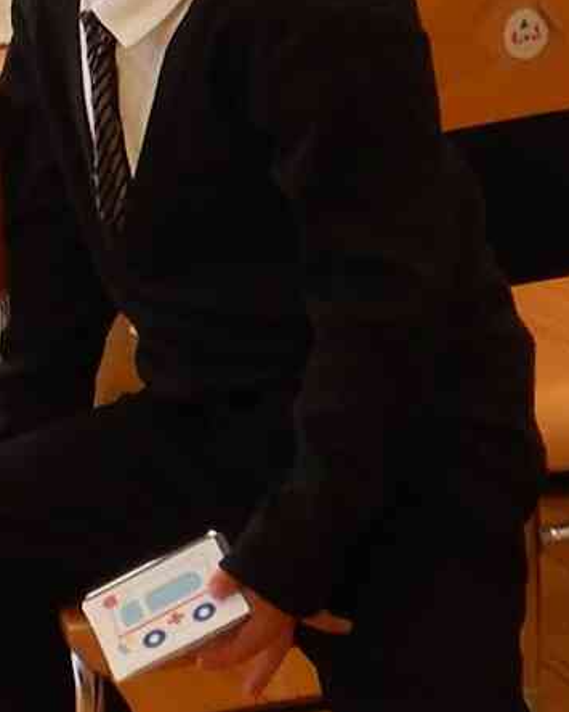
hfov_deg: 6.4
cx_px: 45
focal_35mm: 241
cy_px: -298
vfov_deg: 7.9
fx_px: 5075
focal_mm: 6.1
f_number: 4.2
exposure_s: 1/60
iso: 125
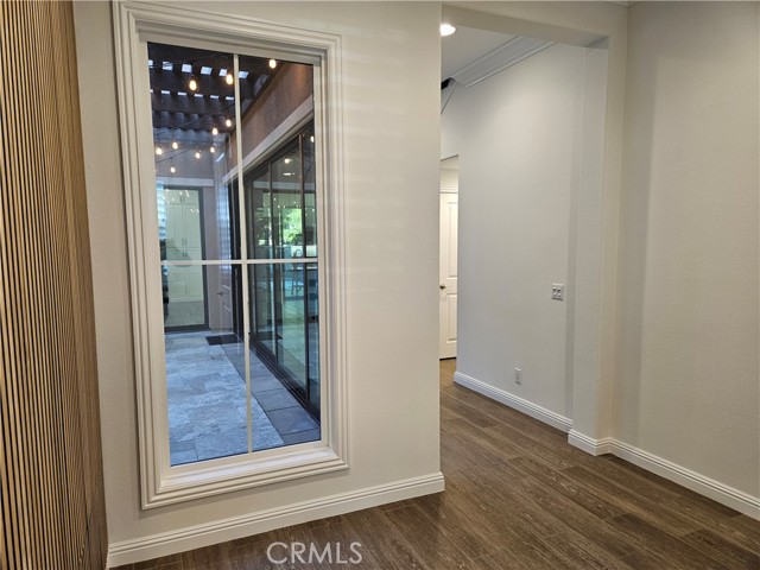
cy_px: 285
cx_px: 380
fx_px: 505
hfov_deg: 73.9
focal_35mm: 23
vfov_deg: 58.9
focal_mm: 5.4
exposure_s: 1/120
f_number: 1.8
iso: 250
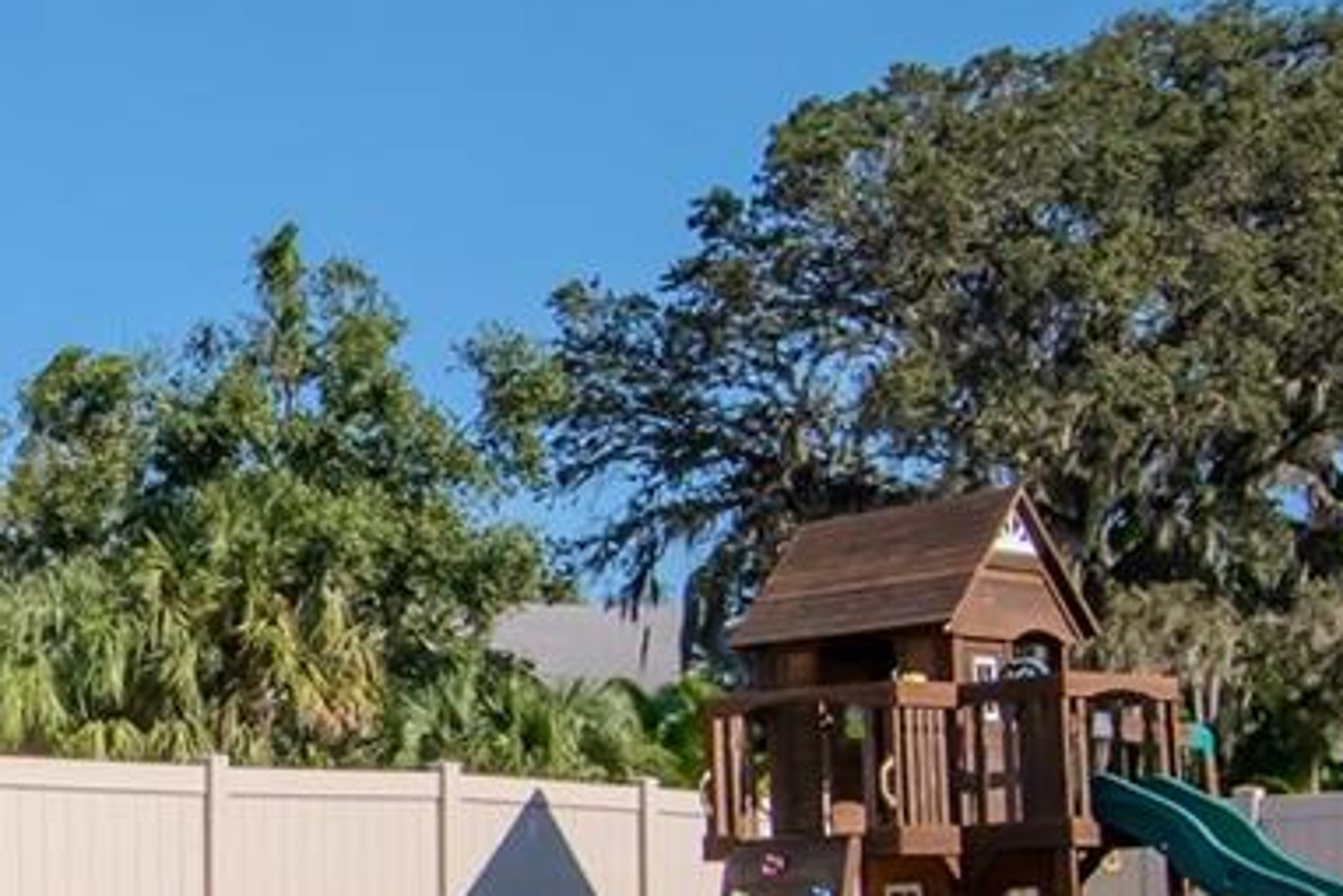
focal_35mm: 69
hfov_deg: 26.6
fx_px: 2578
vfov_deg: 19.3
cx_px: -179
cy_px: 840
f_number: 11
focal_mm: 11
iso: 1000
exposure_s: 1/1250
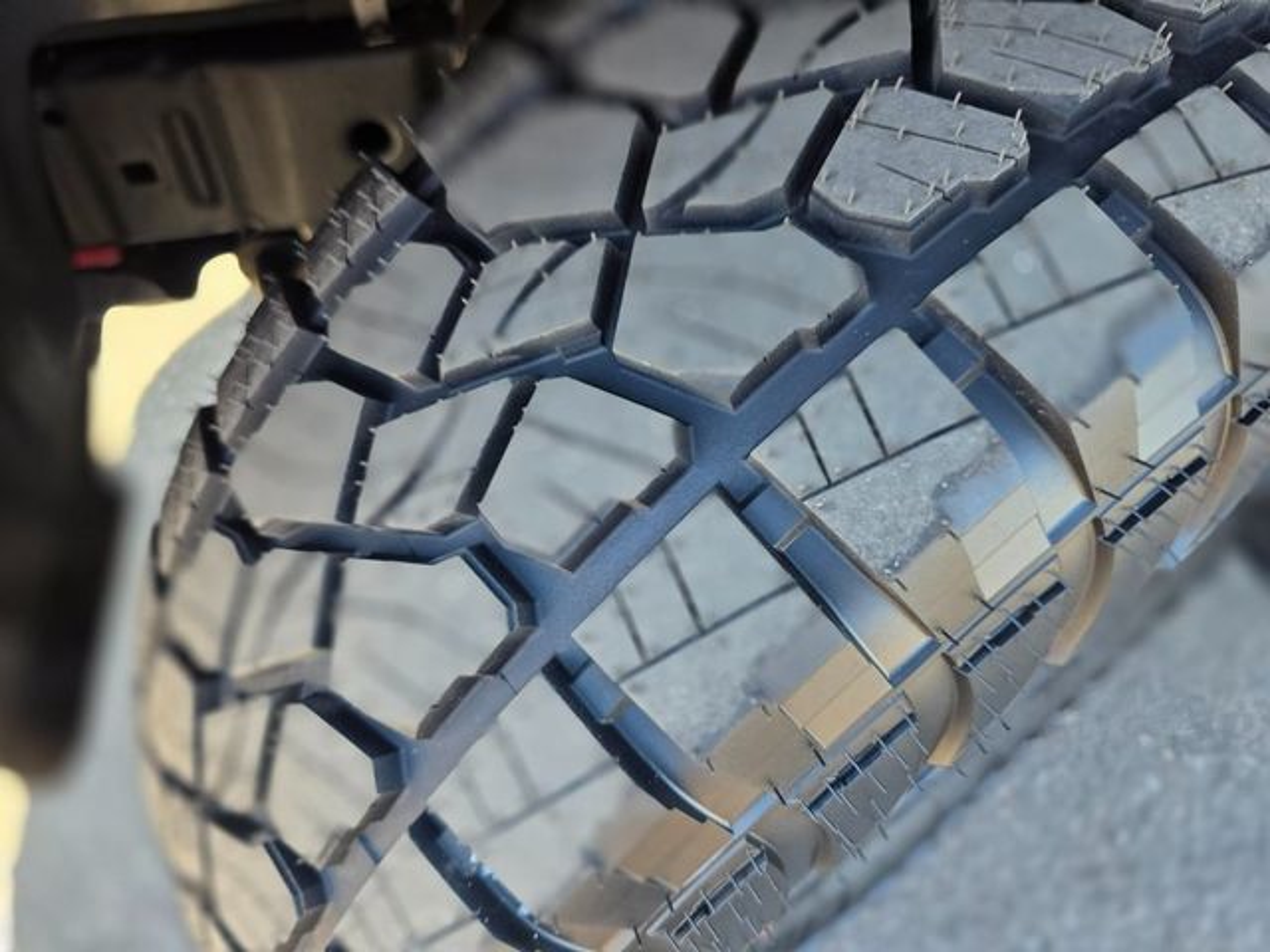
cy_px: 476
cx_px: 635
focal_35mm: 23
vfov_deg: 58.9
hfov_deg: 73.9
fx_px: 844
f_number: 1.7
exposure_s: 1/180
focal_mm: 6.3
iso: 125
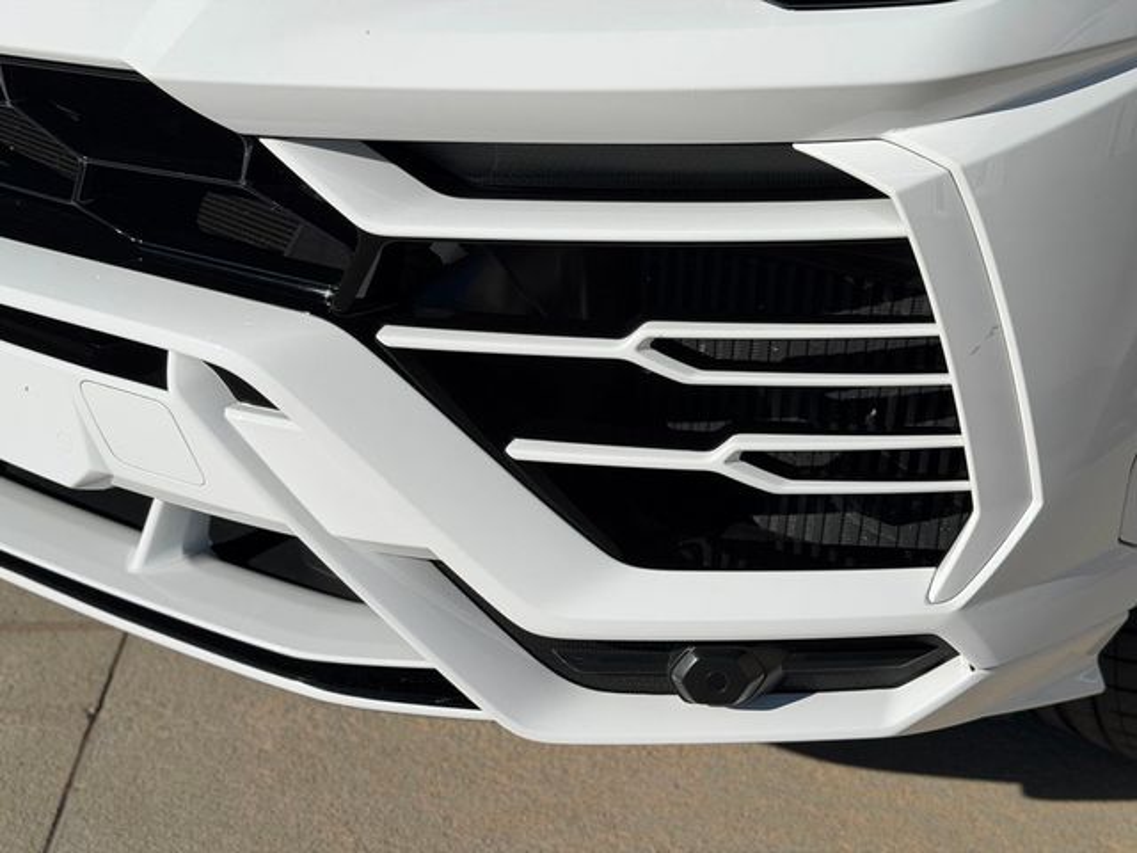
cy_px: 426
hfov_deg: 39.7
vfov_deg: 30.3
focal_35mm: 48
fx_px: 1577
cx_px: 568
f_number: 1.78
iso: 64
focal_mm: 6.76
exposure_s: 1/8772
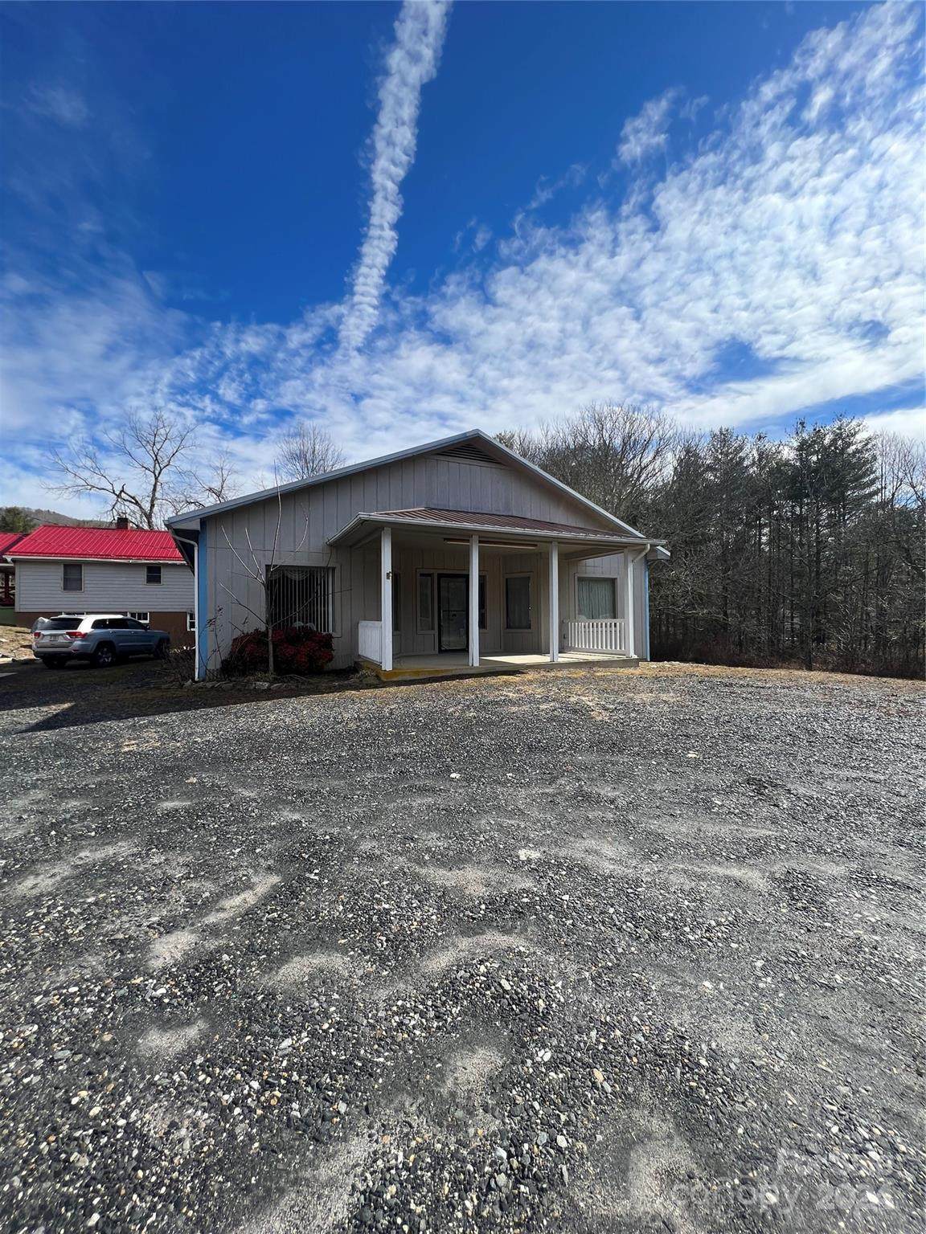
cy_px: 617
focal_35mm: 13
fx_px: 464
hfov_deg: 89.9
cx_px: 463
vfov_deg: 106.2
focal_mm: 1.57
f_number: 1.8
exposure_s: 1/1325
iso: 32
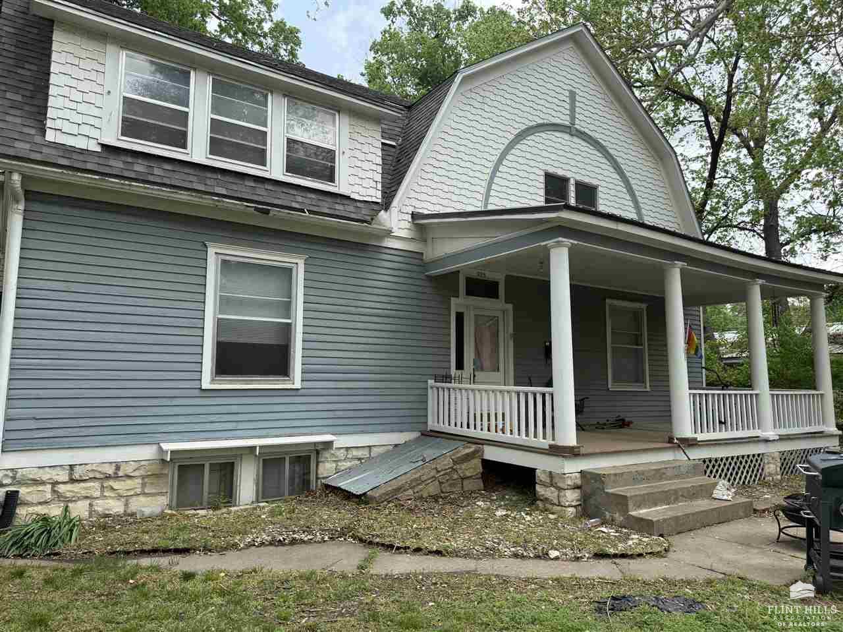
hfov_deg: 71.6
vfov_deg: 56.8
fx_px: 584
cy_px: 316
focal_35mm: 24
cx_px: 422
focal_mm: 6.76
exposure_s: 1/1653
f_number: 1.78
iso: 100
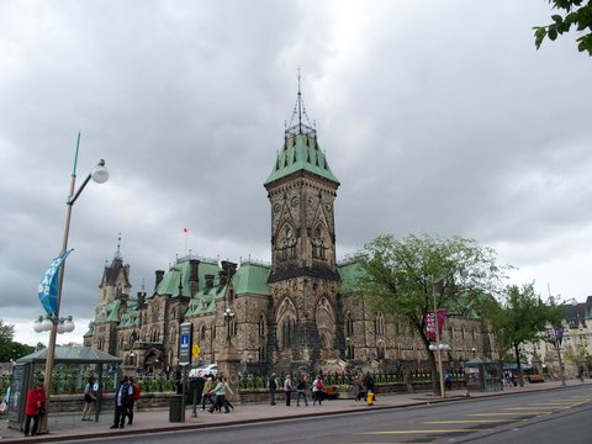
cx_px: 296
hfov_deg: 63.4
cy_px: 222
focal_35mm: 28
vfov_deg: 49.7
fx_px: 479
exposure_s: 1/640
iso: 100
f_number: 3.5
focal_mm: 6
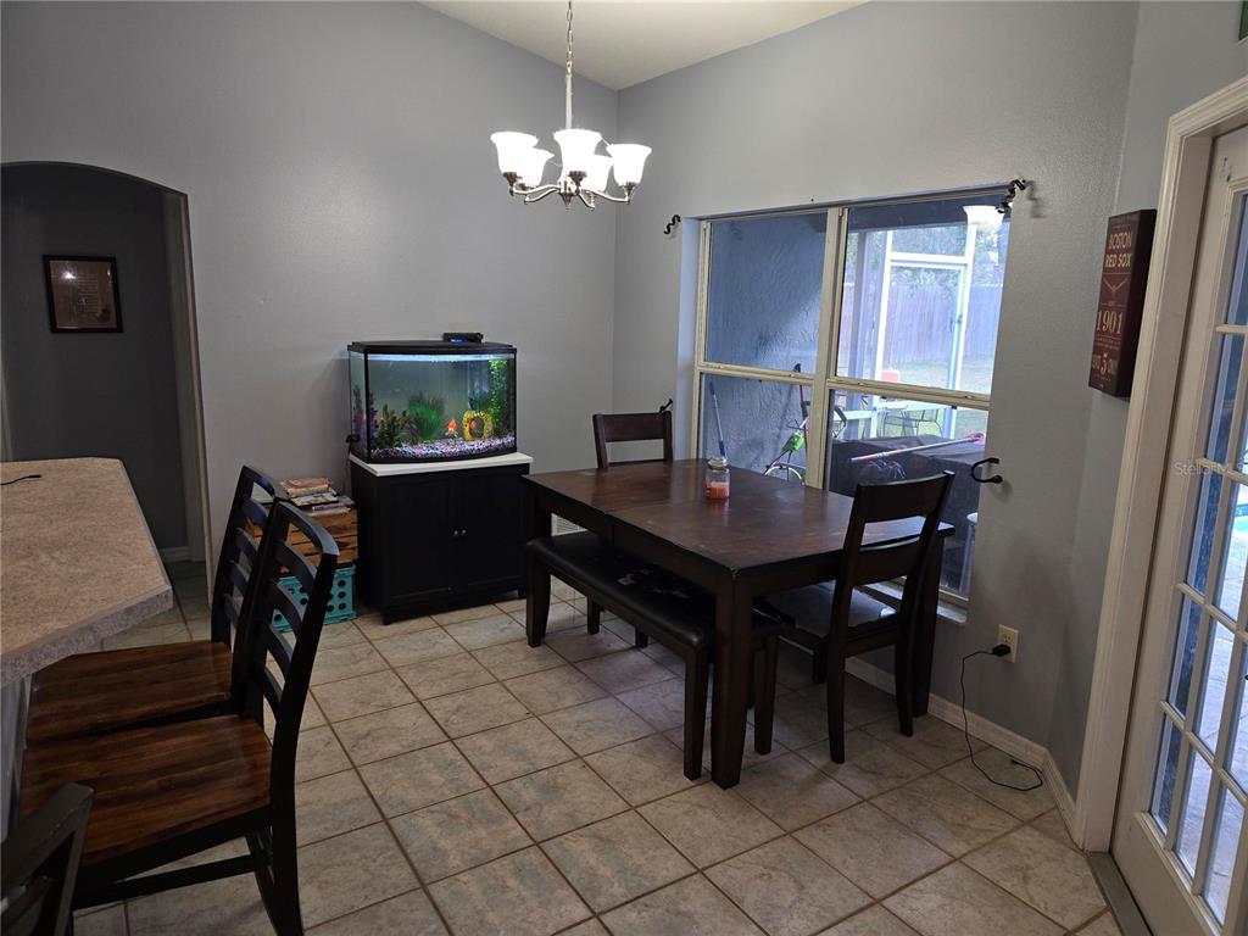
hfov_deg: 73.9
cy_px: 468
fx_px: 829
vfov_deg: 58.9
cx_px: 624
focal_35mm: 23
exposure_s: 1/60
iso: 100
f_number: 1.7
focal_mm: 6.3
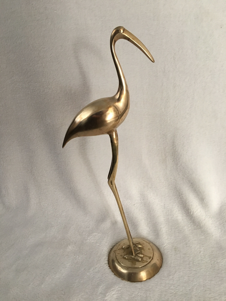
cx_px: 113
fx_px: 252
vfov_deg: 61.7
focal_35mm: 29
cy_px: 150
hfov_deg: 48.2
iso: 160
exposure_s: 1/33
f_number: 2.2
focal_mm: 4.15
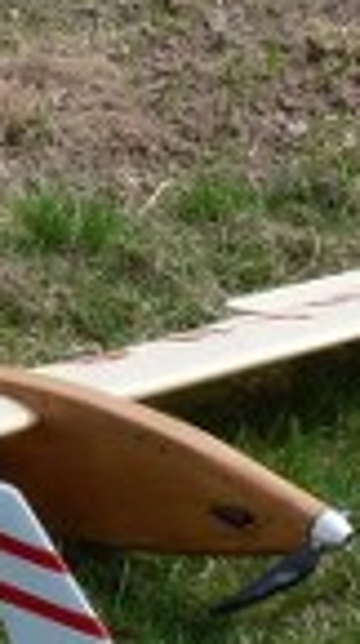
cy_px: 466
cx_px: 124
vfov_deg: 10.2
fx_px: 3600
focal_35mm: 211
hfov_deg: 5.7
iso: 100
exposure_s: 1/500
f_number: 5.6
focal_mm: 6.2
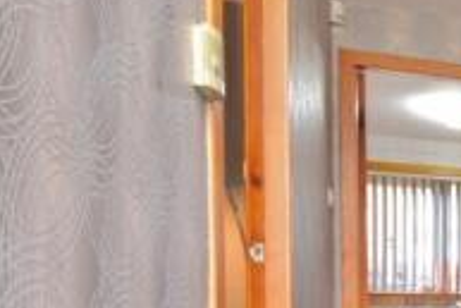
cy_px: 335
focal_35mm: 51
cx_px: 742
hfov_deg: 25.4
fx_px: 654
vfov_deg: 24.8
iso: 800
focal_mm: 10
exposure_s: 1/40
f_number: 5
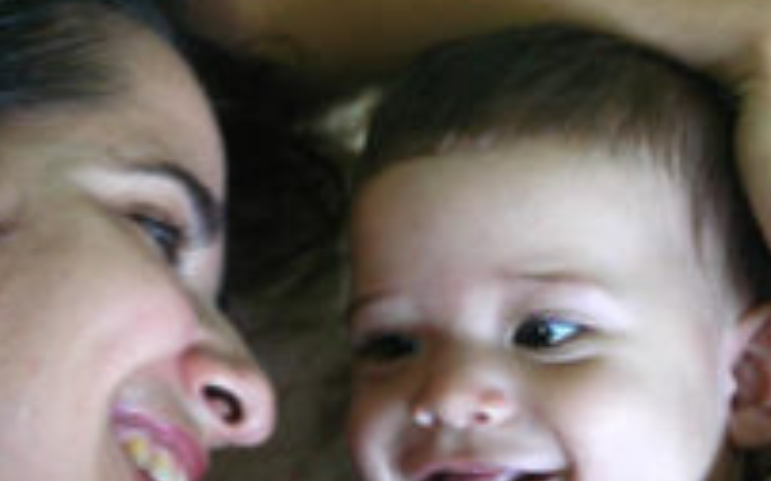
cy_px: 370
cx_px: 336
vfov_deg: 12.1
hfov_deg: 19.3
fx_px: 2269
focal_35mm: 108
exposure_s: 1/10
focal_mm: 35
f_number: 4.5
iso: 640
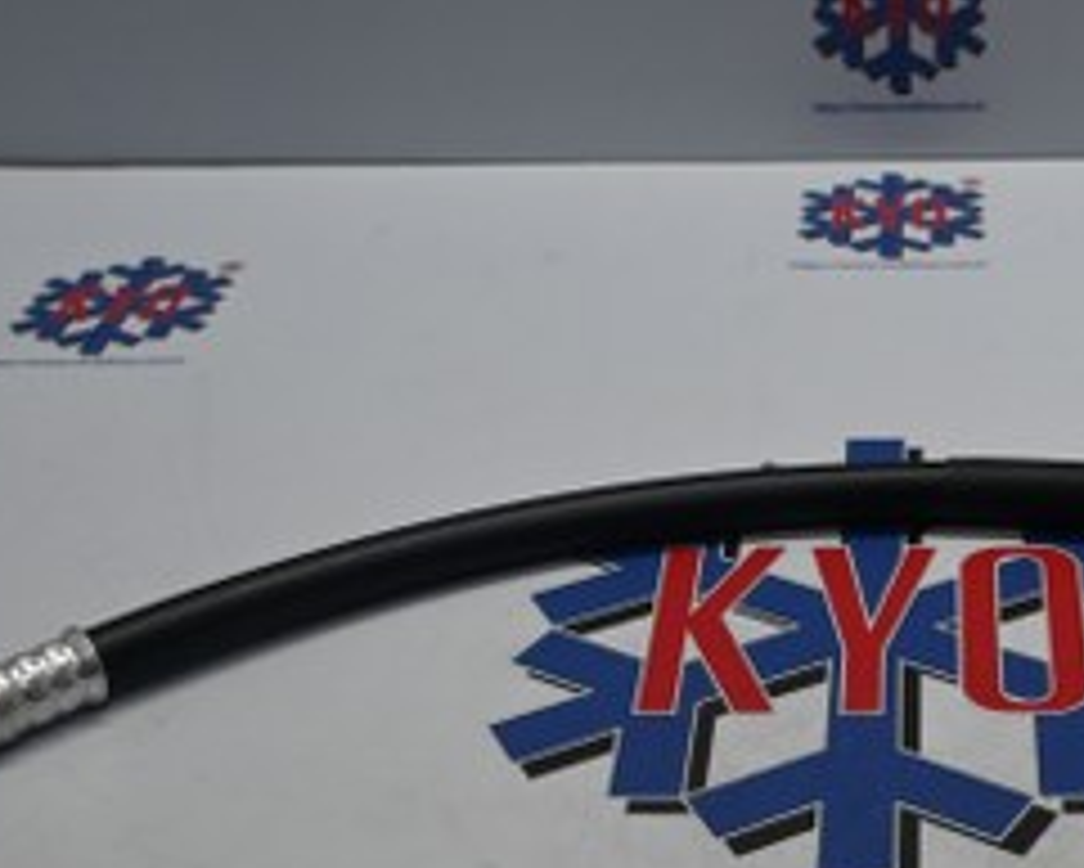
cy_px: 243
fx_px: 2303
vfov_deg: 21.2
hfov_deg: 26.1
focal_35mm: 72
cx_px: 850
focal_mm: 20.5
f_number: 3.8
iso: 400
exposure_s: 1/160
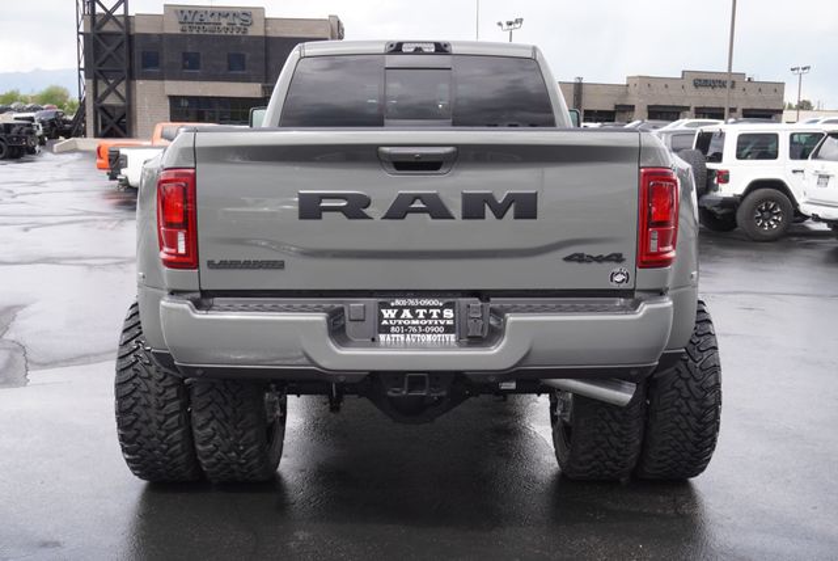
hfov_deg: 46.4
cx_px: 419
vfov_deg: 32.0
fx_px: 979
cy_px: 280
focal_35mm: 42
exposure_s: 1/125
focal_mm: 28
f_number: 6.3
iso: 100
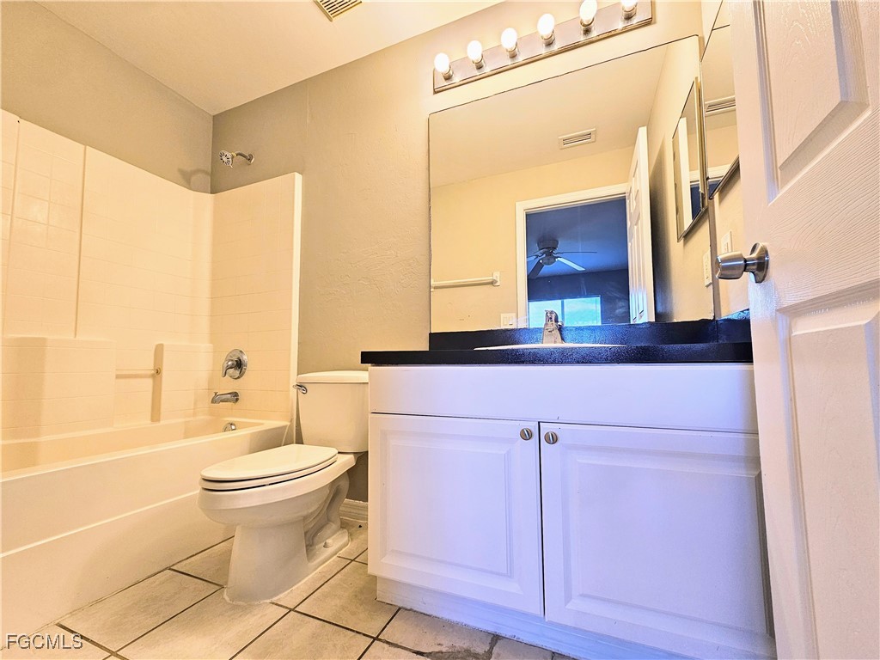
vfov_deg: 89.9
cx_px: 440
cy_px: 330
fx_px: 330
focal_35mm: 13
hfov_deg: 106.2
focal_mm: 2.2
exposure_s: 1/60
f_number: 2.2
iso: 64
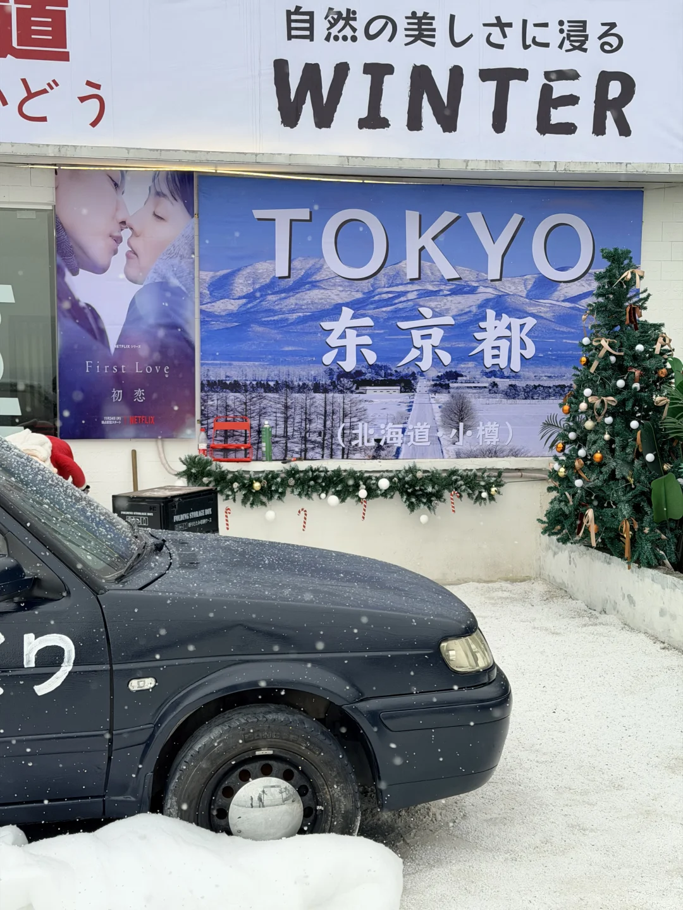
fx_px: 1263
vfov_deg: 39.7
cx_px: 342
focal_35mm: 48
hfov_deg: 30.3
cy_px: 455
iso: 64
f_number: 1.78
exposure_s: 1/1116
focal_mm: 6.76
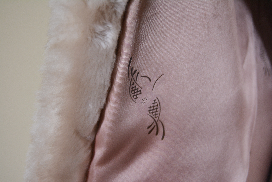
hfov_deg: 29.2
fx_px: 521
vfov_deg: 19.7
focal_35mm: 69
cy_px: 91
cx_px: 136
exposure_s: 1/60
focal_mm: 46
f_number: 5.3
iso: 560
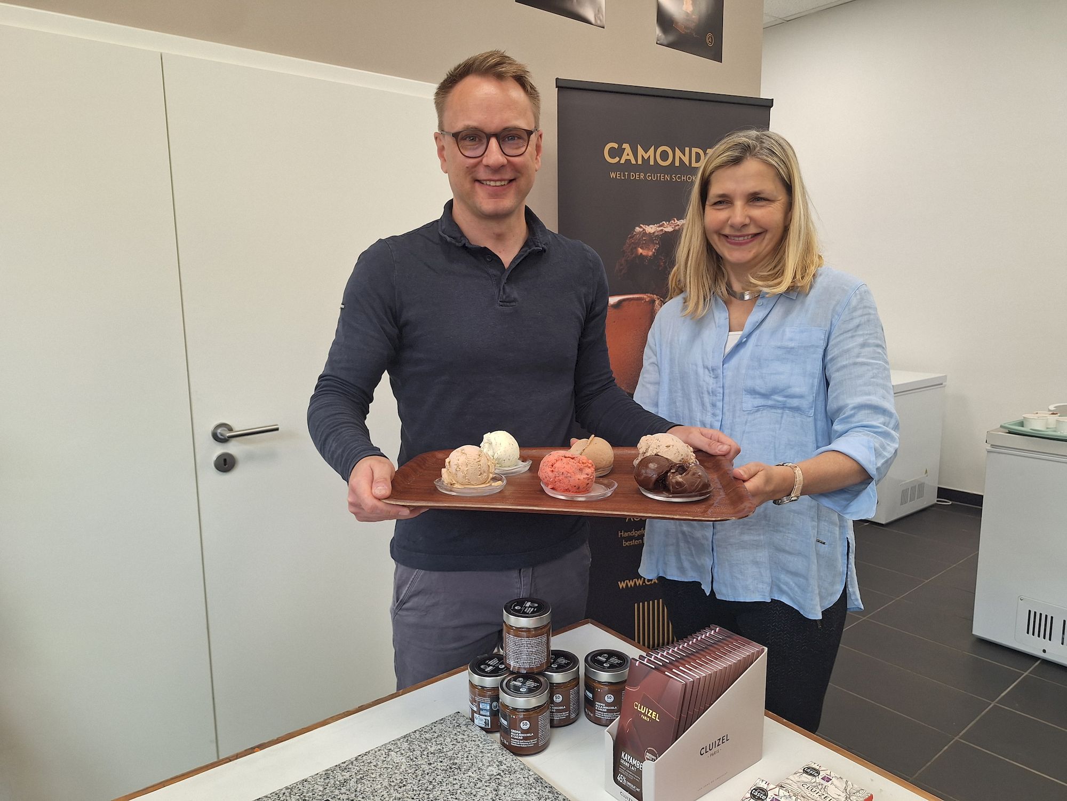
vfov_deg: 58.9
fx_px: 709
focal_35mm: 23
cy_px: 400
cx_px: 534
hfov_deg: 73.9
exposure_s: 1/50
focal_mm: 5.54
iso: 50
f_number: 1.8
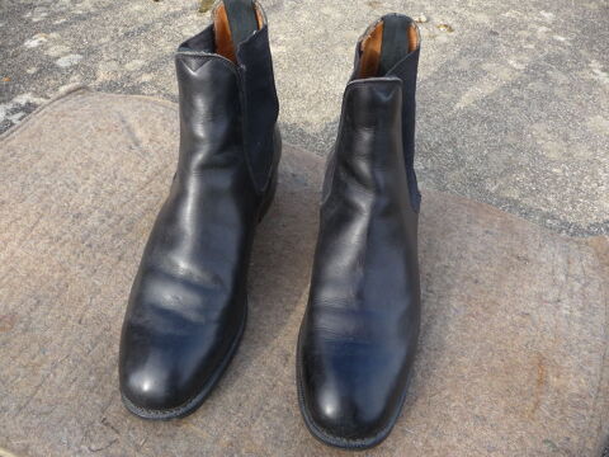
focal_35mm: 28
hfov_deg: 63.4
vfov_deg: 49.7
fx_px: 493
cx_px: 304
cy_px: 228
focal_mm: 4.7
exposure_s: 1/200
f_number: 3.3
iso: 100
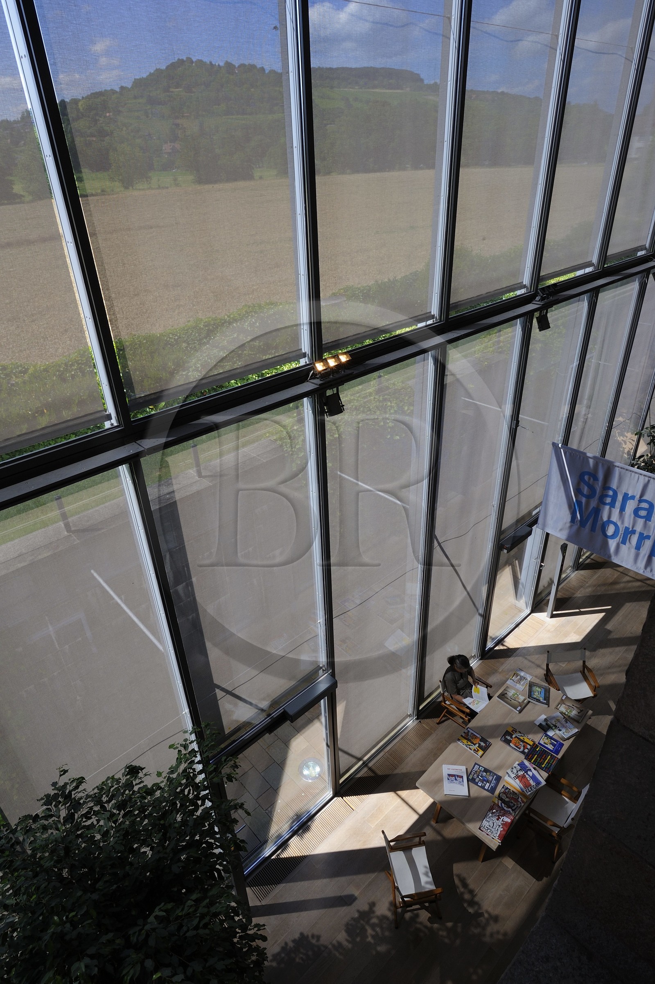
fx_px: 574
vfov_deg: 81.2
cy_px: 492
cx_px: 328
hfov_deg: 59.4
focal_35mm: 21
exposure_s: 1/60
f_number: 16
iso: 400
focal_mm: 21
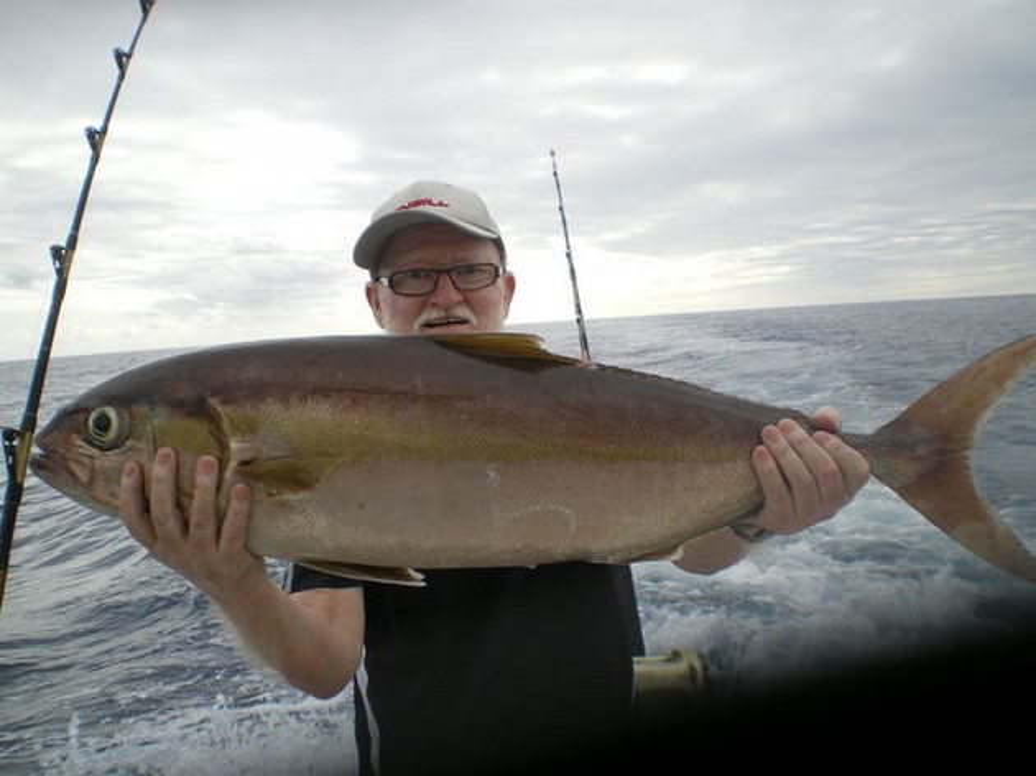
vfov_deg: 39.6
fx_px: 1077
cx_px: 518
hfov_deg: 51.4
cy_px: 388
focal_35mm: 36
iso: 50
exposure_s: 1/250
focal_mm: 6.3
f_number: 4.6
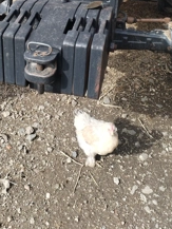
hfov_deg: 30.1
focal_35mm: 48
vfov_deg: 37.3
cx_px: 59
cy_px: 26
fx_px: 318
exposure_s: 1/288
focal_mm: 4.75
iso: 100
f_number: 1.8
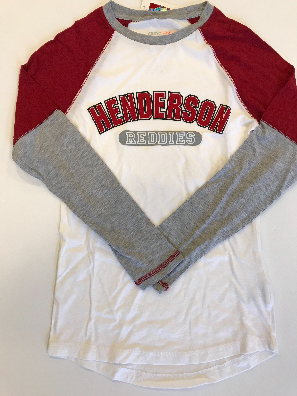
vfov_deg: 63.4
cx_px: 148
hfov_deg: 49.7
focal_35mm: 28
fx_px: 320
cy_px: 198
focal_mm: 3.99
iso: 32
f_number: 1.8
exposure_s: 1/30
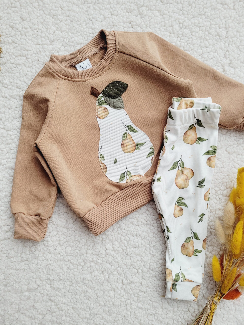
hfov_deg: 53.1
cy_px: 162
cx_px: 122
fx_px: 244
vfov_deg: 67.3
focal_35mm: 26
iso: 200
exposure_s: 1/100
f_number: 1.8
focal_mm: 5.4
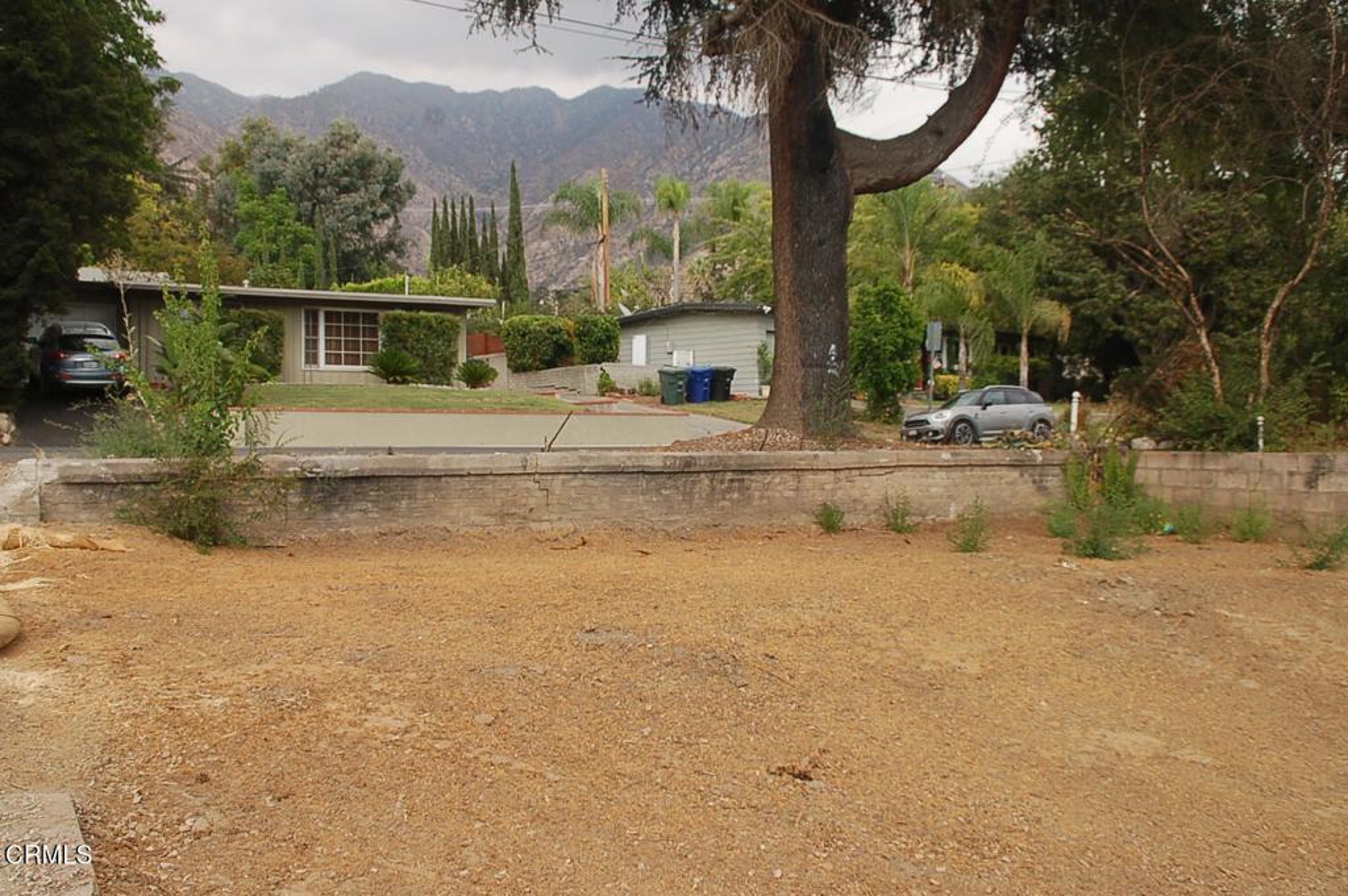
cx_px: 674
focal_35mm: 38
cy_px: 448
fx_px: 1403
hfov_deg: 51.3
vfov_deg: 35.4
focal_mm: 25
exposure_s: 1/250
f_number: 8
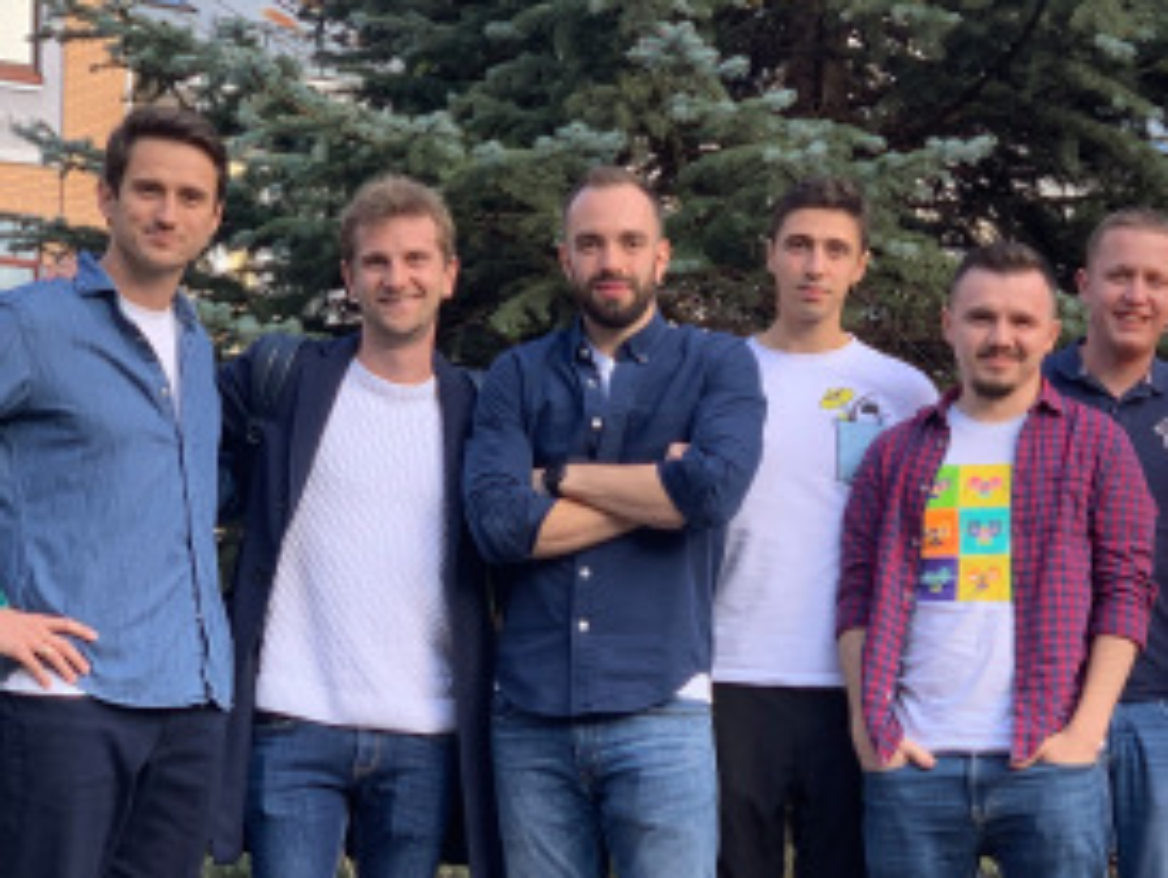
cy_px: 533
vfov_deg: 14.7
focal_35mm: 101
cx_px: 863
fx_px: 3411
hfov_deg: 19.3
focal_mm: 6
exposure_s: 1/142
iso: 16
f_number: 2.4
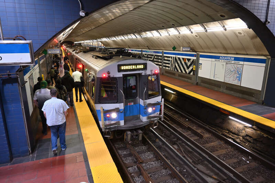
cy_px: 92
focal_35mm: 24
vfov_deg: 53.1
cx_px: 138
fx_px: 183
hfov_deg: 73.8
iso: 900
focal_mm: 16
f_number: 3.5
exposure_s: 1/30
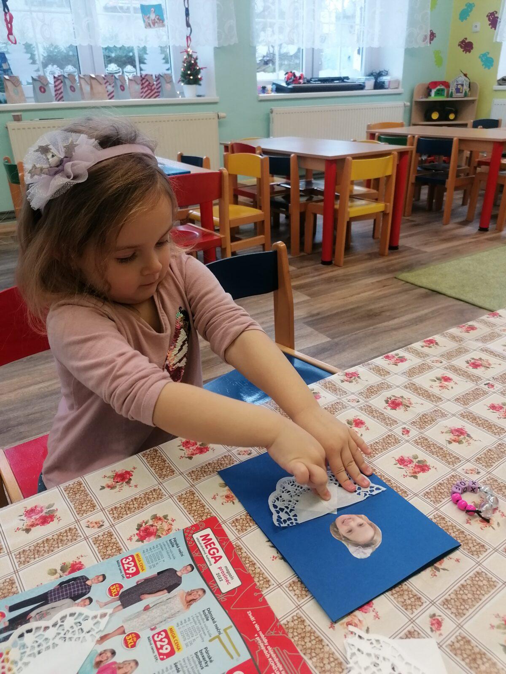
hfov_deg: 51.4
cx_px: 253
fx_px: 526
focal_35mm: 27
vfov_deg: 65.3
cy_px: 337
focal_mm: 4.75
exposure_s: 1/50
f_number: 1.8
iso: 100
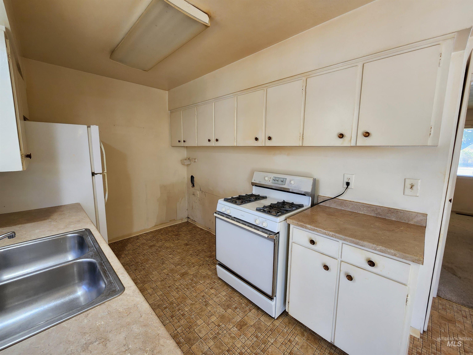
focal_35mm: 13
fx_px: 178
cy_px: 178
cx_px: 236
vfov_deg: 89.9
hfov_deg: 106.2
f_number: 2.2
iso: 200
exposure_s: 1/60
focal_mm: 2.2
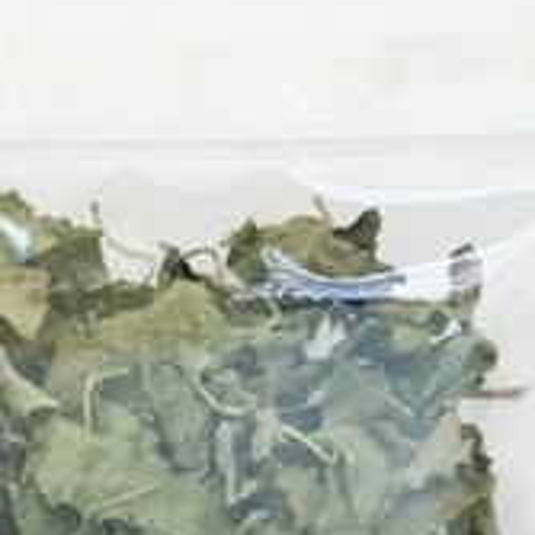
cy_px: 852
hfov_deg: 17.6
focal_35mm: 98
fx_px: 1714
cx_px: 103
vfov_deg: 16.0
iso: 64
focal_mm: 4.15
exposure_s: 1/30
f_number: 2.2
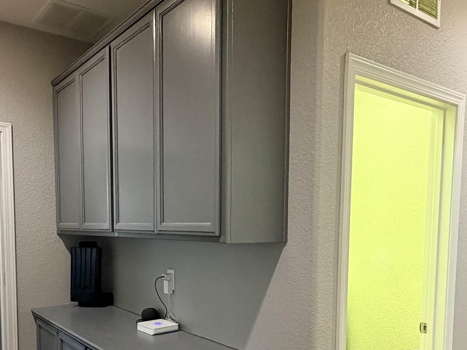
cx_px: 196
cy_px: 260
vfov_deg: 41.7
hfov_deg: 55.1
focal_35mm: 33
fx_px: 445
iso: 400
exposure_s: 1/60
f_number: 2.2
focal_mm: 2.22
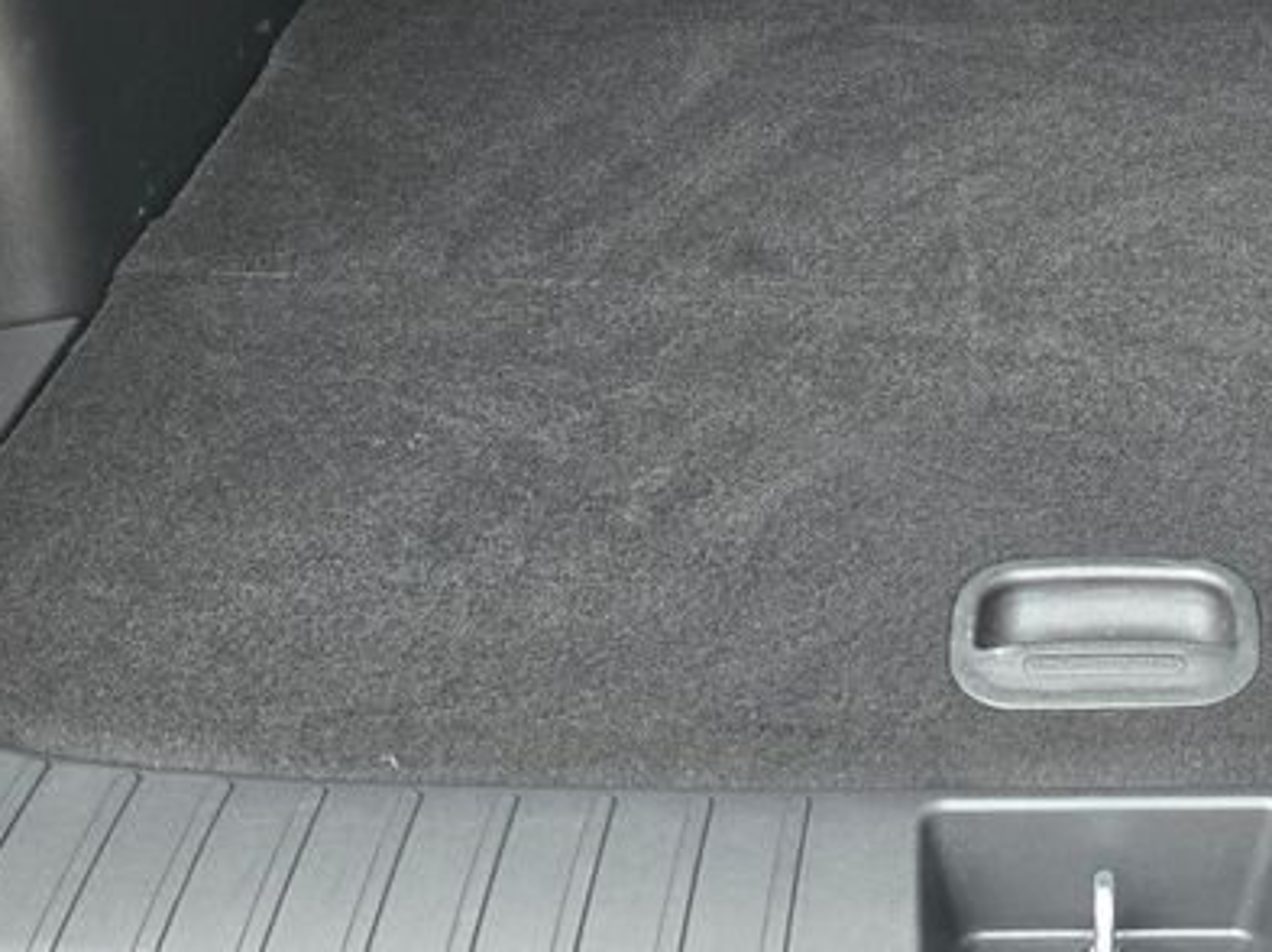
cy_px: -188
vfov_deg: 22.5
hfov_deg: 30.9
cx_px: 1123
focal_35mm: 60
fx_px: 2203
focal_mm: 6.3
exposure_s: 1/100
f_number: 1.7
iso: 250
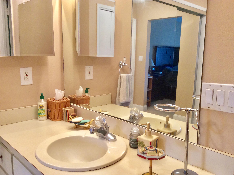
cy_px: 88
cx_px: 117
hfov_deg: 56.9
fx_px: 216
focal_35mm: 32
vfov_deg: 44.1
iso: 64
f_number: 2.4
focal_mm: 3.3
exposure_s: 1/24
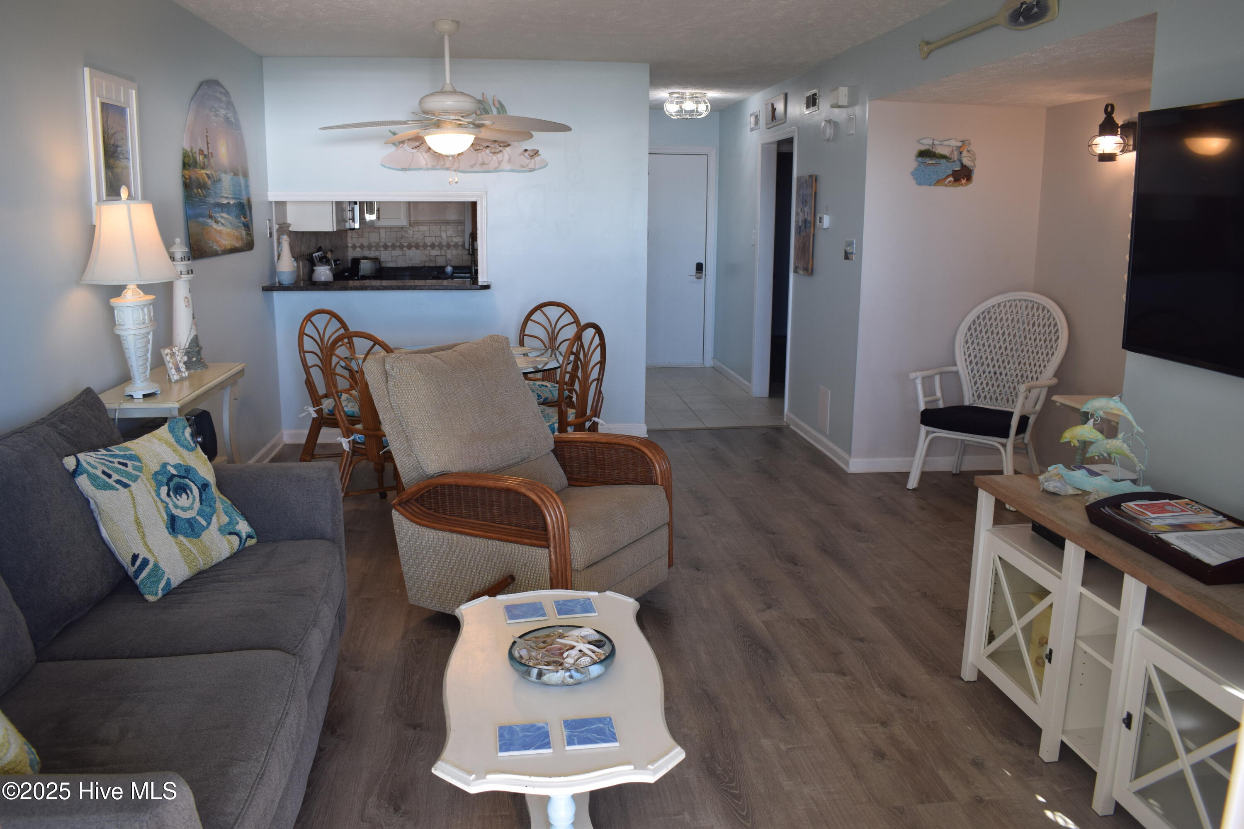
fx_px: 933
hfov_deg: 67.4
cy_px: 414
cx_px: 622
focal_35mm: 27
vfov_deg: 47.9
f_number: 5
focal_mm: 18
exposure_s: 1/100
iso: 400
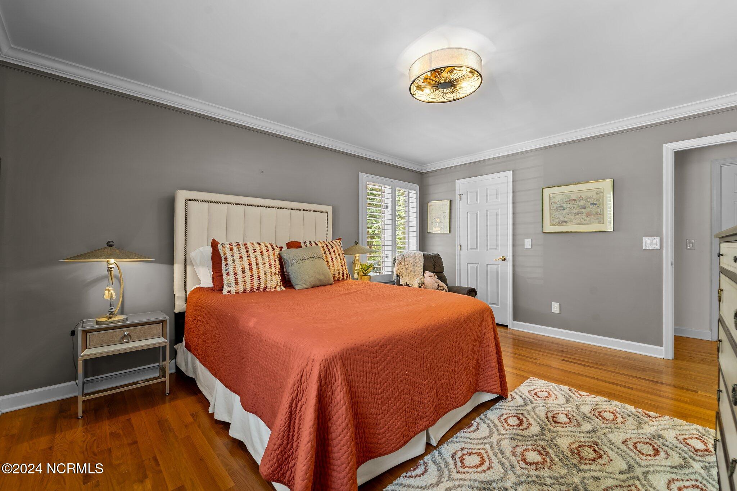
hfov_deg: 104.3
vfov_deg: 81.2
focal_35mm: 14
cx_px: 368
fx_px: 287
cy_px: 246
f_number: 8
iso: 400
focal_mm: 14
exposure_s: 1/1.25
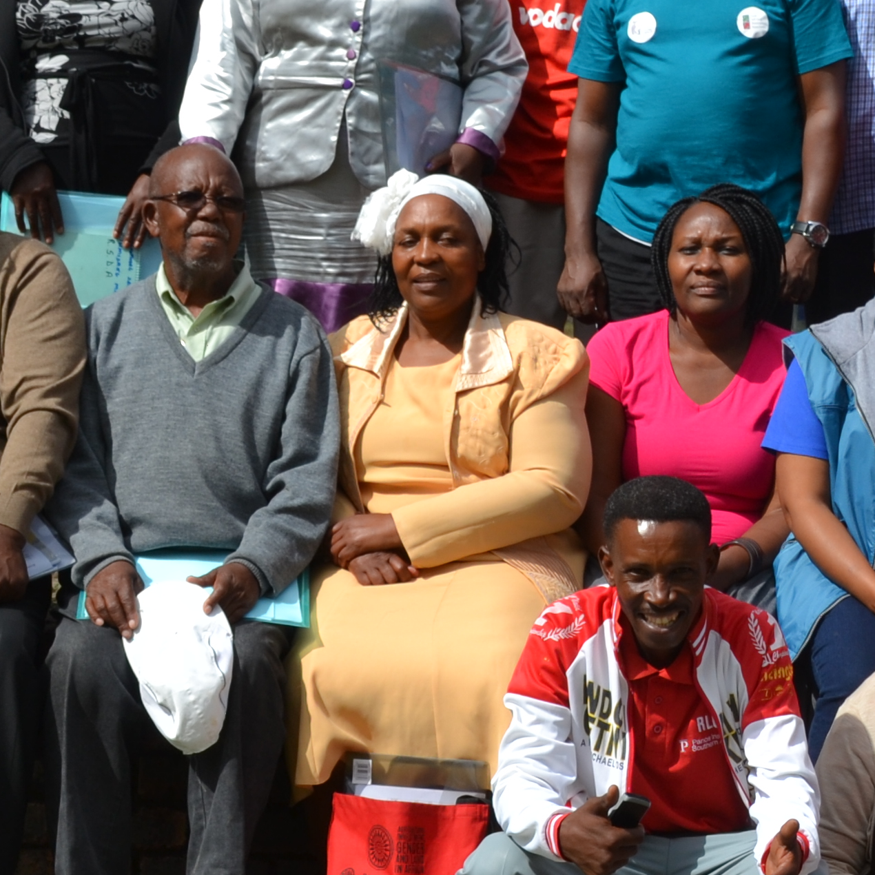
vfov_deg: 15.7
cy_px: 384
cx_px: 961
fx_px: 3174
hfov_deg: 15.3
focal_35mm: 111
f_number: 8
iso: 100
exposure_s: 1/250
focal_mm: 24
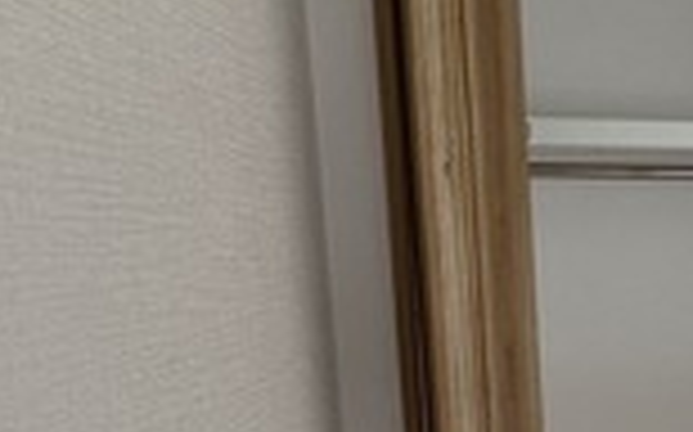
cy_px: 428
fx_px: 1019
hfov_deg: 32.0
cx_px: 806
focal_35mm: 54
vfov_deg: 23.0
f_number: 2.2
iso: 320
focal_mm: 2.22
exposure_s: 1/99
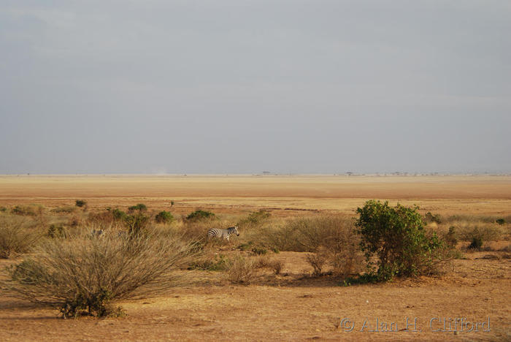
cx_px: 256
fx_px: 1705
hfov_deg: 17.0
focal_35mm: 120
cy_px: 171
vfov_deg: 11.4
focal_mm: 80
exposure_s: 1/320
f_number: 4.5
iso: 100
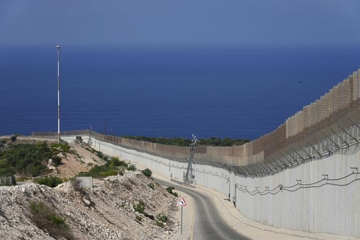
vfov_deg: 14.7
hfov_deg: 21.9
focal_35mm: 93
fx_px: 930
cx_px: 180
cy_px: 120
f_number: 8
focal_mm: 93
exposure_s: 1/320
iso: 50
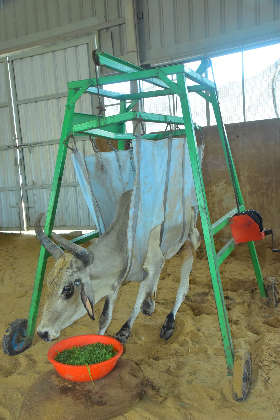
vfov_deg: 55.8
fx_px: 396
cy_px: 210
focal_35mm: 34
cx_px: 140
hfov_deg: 38.9
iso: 3200
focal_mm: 34
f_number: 5
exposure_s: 1/160
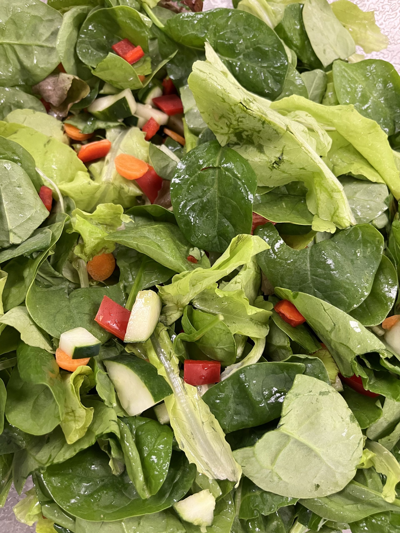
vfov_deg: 67.3
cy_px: 266
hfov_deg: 53.1
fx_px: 401
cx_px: 200
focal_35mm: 26
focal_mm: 5.1
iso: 320
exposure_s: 1/59
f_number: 1.6
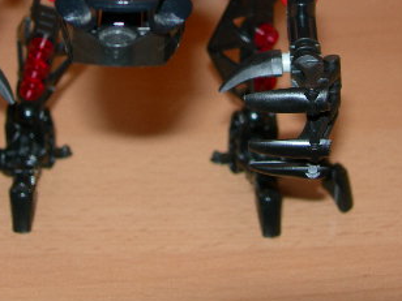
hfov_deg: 24.7
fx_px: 917
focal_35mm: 79
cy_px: 7
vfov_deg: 18.2
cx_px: 167
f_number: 2.8
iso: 50
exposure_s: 1/60.1
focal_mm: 7.8
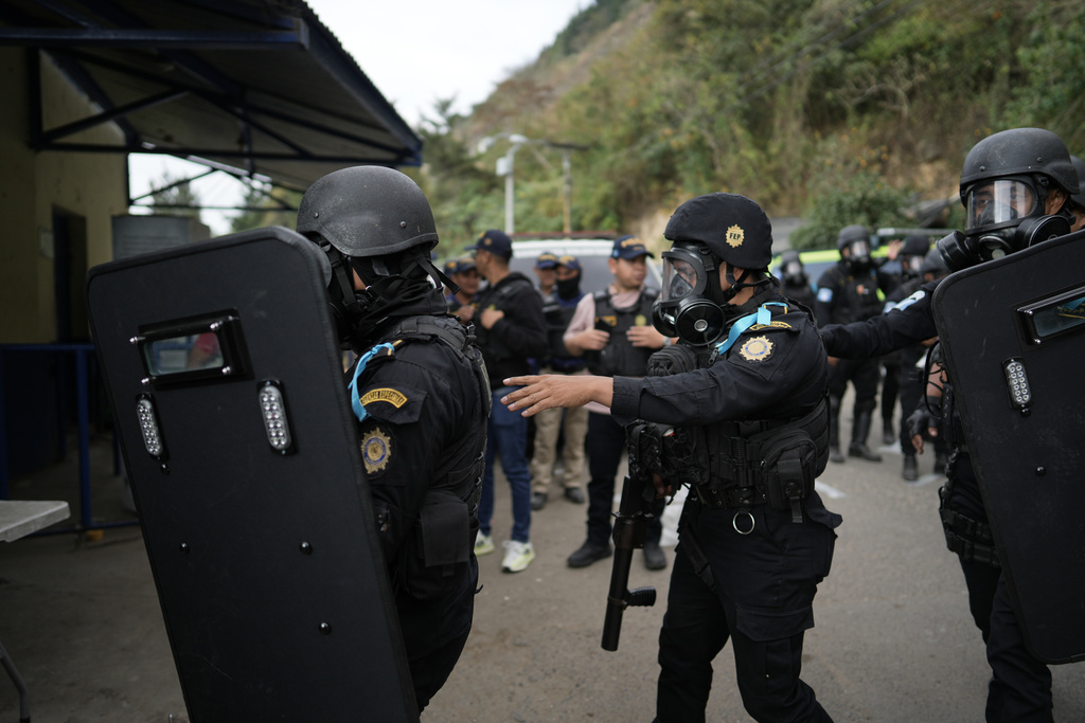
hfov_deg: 73.7
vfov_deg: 53.1
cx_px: 542
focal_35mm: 24
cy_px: 362
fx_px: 723
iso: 100
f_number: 1.4
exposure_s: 1/1600
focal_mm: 24
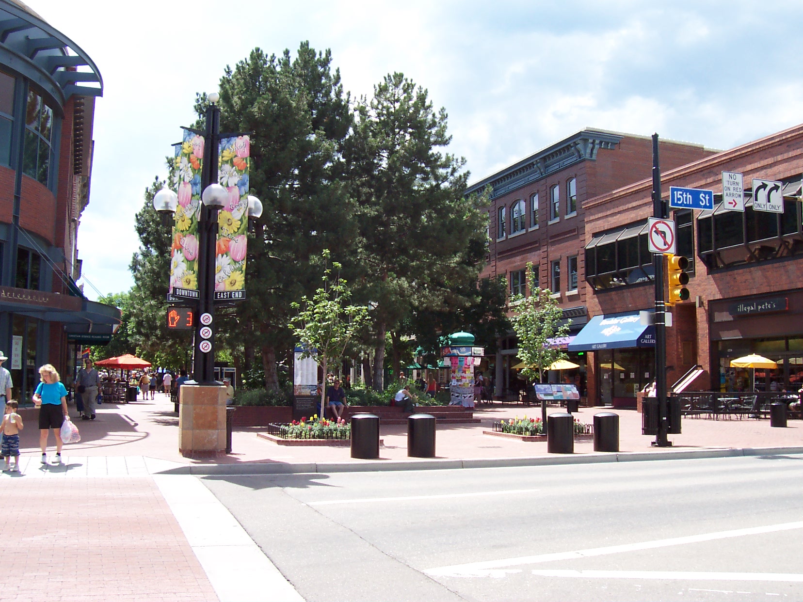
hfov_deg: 50.1
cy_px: 301
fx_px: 858
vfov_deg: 38.7
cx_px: 402
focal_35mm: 37
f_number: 5.6
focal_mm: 5.6
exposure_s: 1/250
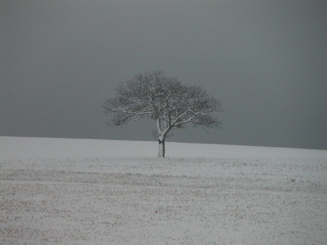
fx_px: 2513
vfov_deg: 5.6
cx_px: 164
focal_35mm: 266
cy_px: 122
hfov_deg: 7.4
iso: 100
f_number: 4.2
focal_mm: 67.7
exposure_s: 1/60.3
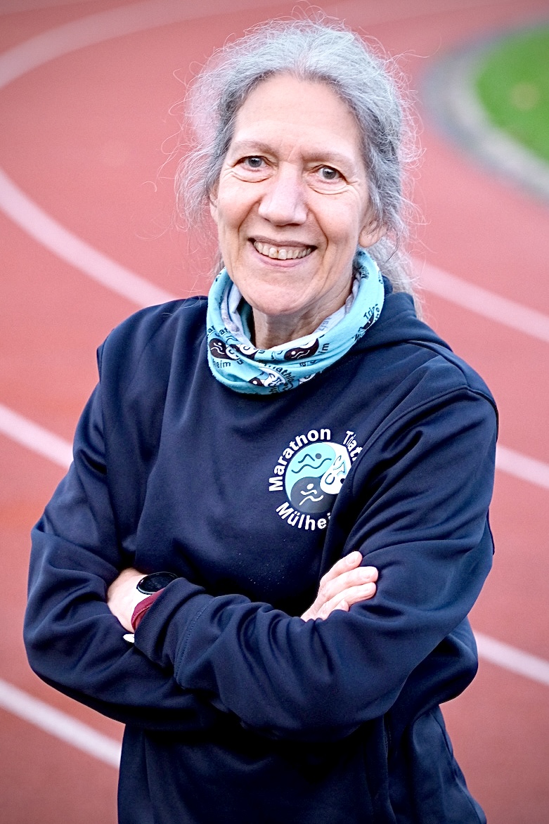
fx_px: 3089
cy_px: 412
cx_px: 274
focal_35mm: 135
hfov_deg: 10.2
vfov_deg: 15.2
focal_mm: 90
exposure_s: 1/125
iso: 1250
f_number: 2.8
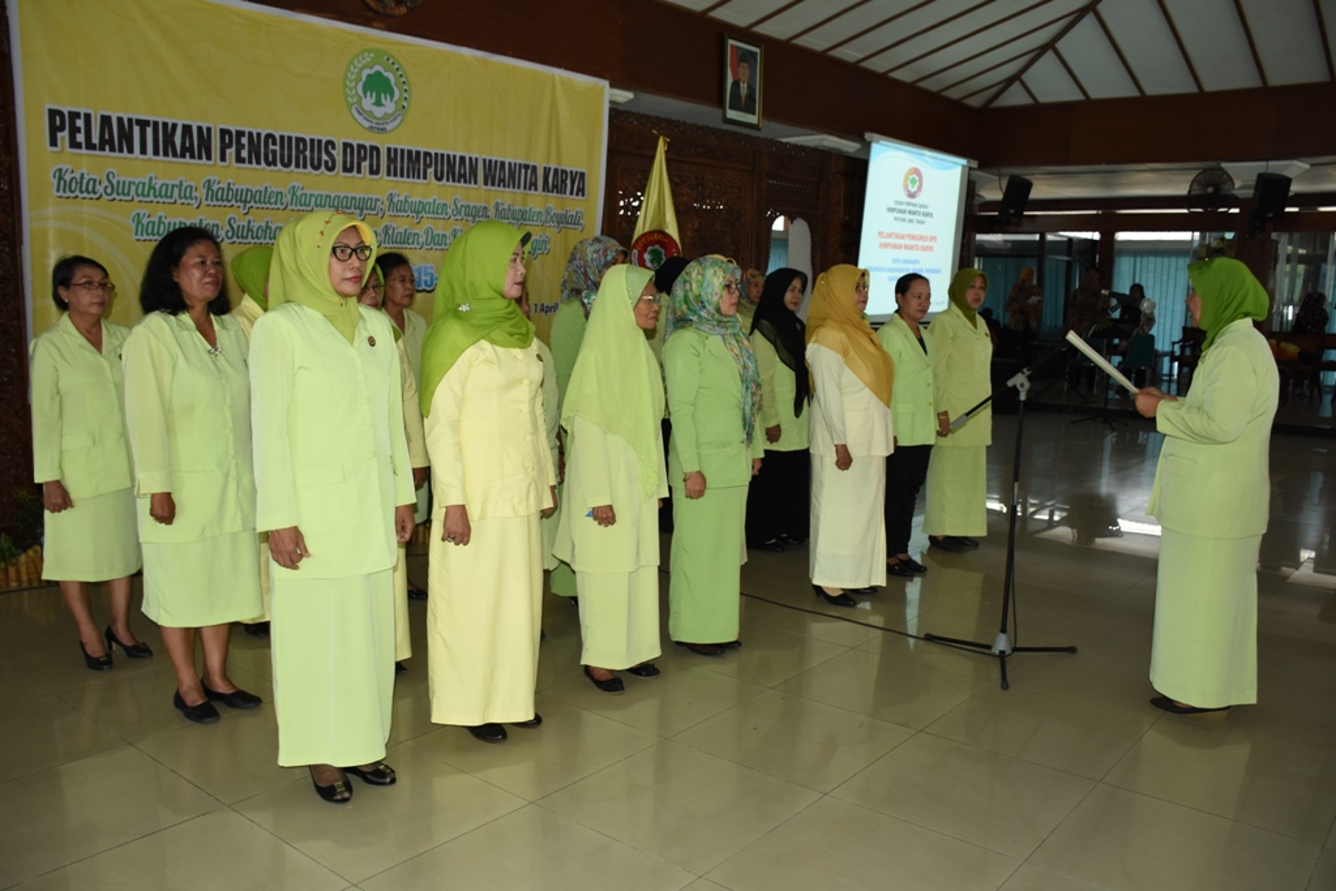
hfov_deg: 67.4
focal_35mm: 27
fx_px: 1002
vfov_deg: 47.9
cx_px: 668
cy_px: 446
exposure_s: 1/60
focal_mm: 18
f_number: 4
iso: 400
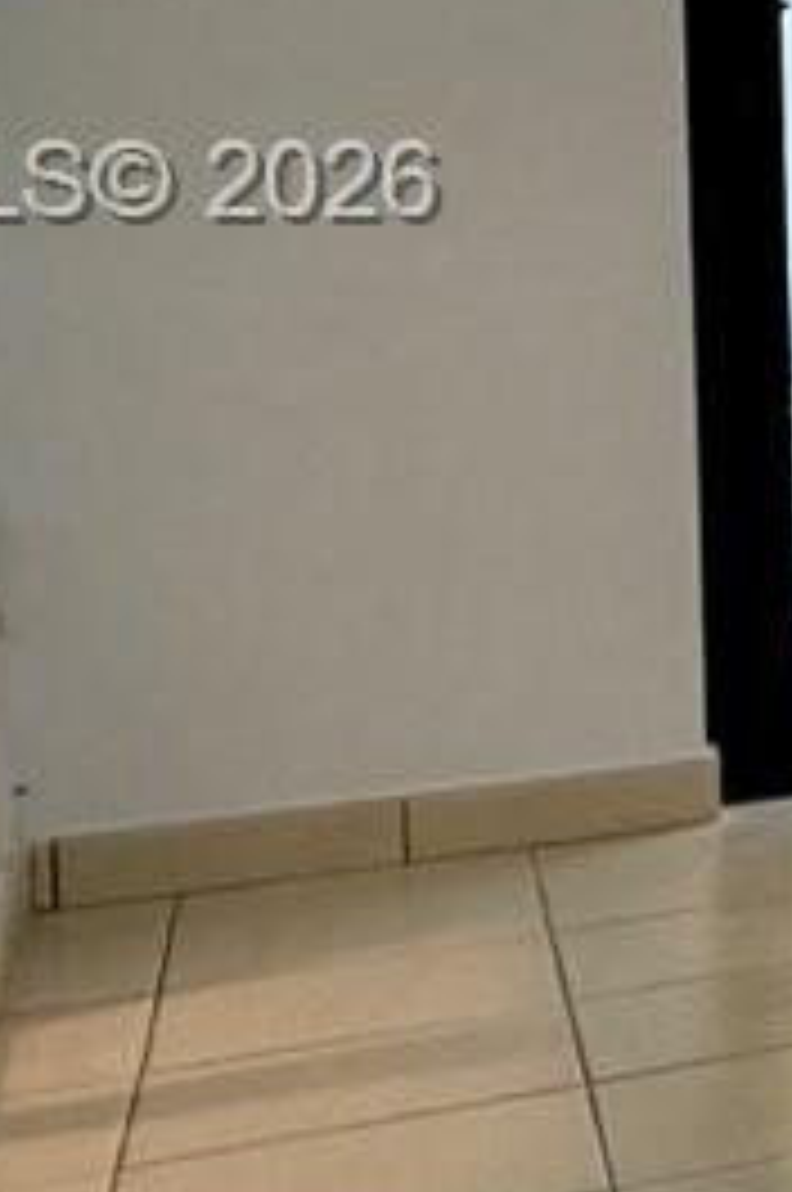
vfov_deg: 22.7
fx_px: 2911
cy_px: 189
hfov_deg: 9.8
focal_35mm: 88
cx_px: 2637
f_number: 2.2
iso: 250
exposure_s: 1/120
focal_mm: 2.22
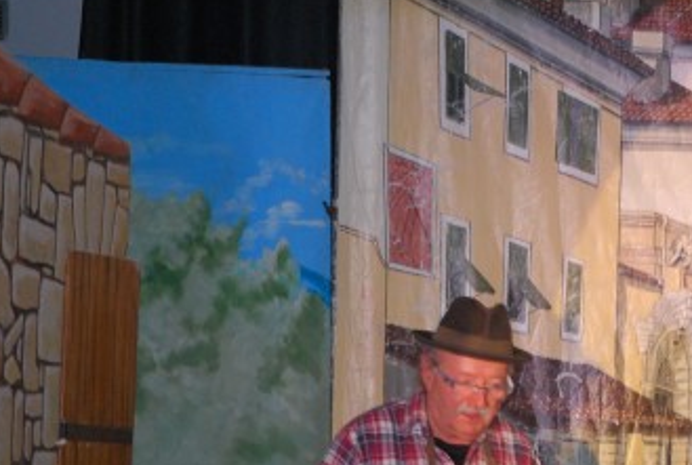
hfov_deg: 7.5
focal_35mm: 273
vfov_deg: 5.1
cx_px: 776
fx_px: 5264
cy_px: 268
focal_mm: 75
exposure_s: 1/60
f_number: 4.2
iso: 720
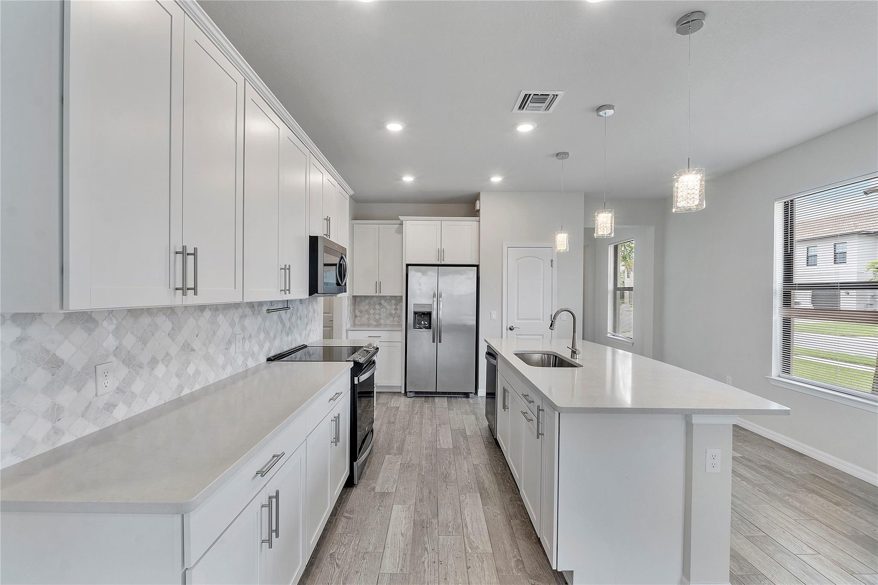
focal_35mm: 15
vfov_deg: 77.3
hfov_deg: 100.4
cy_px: 292
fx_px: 366
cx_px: 439
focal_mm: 10
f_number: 11
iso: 160
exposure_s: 1/8
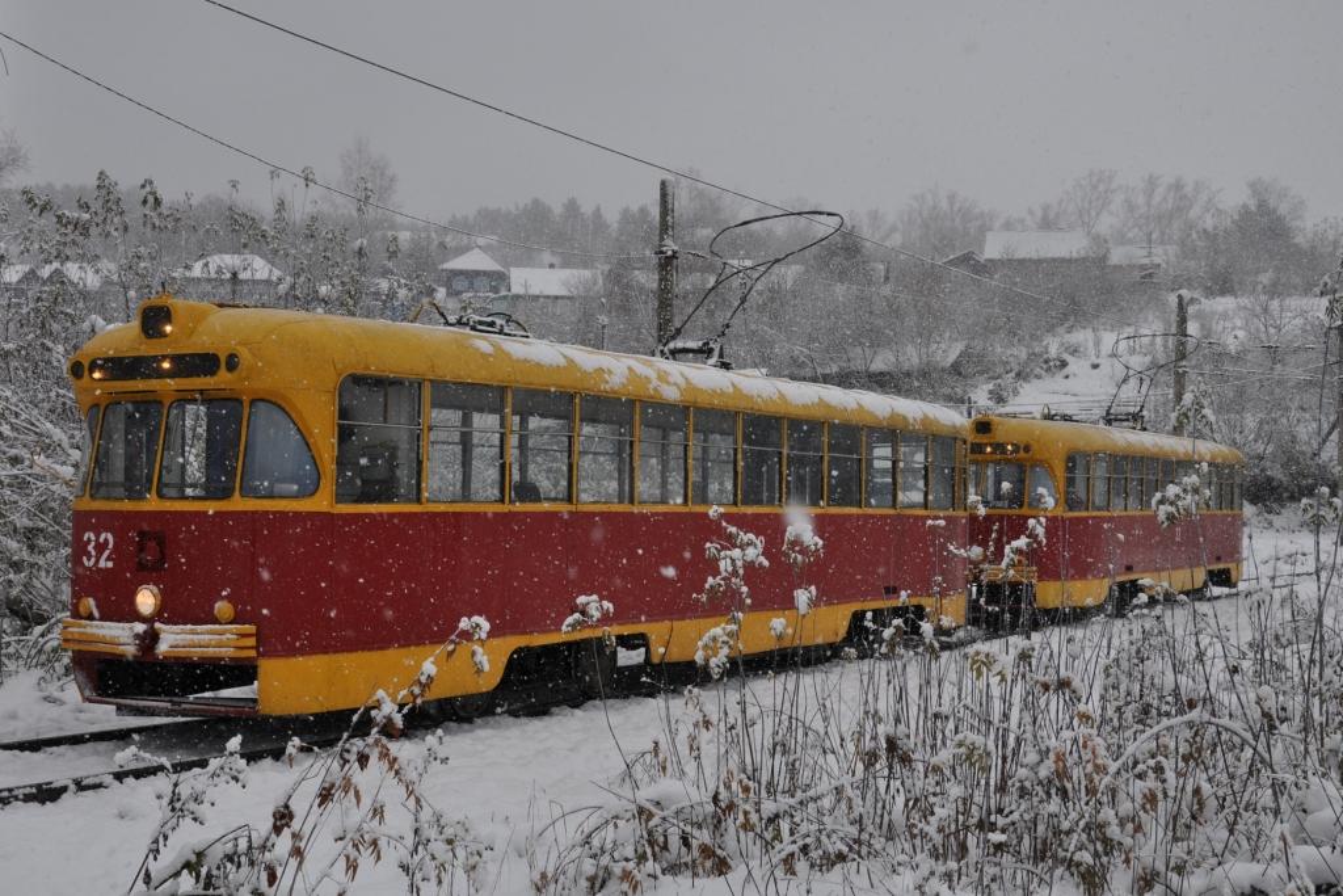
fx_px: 1791
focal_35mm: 48
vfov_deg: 28.1
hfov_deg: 41.1
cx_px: 672
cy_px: 448
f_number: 7.1
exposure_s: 1/200
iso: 200
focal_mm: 32
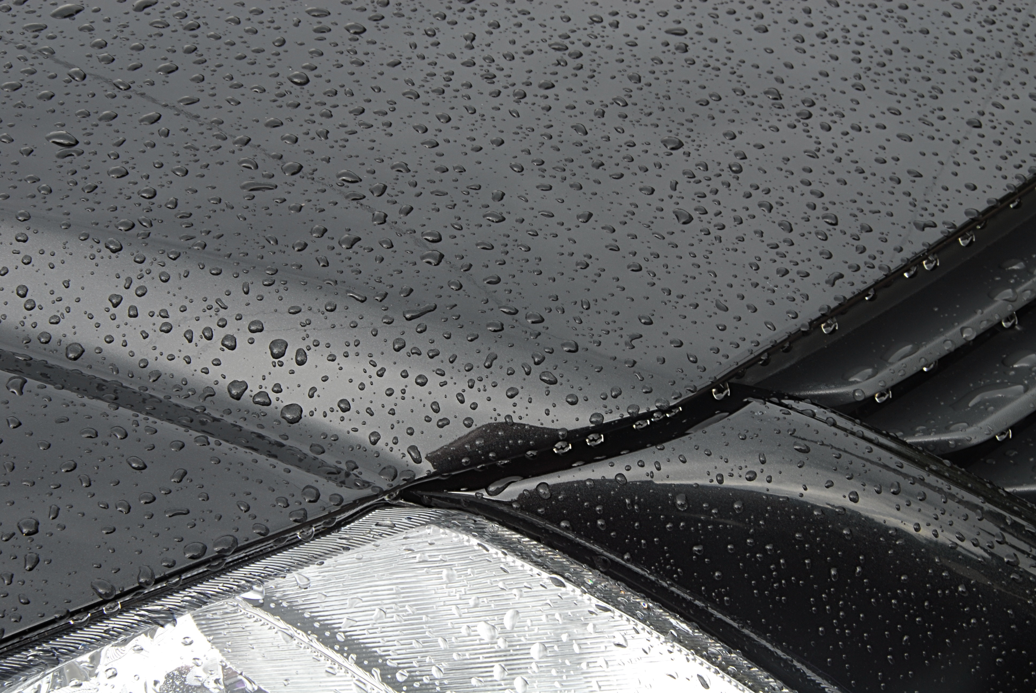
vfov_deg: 14.1
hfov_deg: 20.9
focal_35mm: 98
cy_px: 346
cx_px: 518
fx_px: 2809
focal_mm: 65
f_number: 20
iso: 100
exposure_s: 1/4
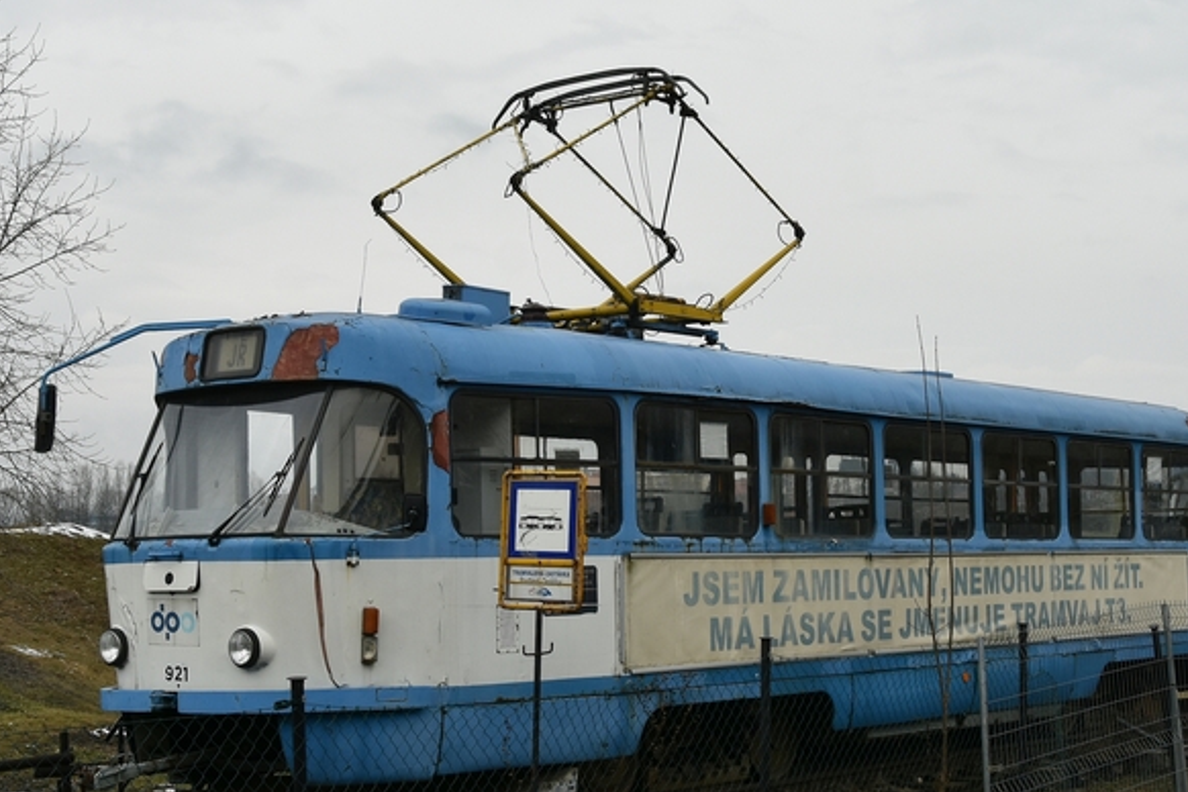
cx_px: 763
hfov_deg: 29.5
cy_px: 429
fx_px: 2244
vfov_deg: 20.0
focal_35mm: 68
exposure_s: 1/320
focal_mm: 22
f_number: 9
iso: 250
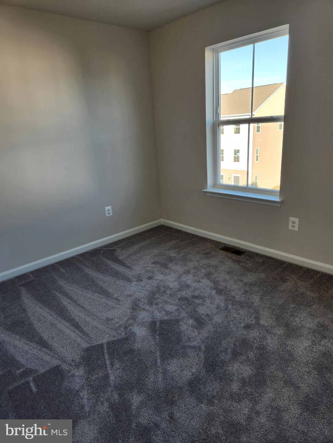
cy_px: 222
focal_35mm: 23
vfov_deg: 73.9
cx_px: 166
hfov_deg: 58.9
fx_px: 295
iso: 80
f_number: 1.8
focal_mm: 5.4
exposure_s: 1/180
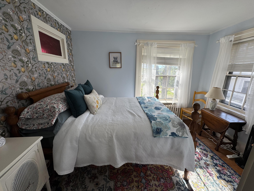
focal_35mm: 14
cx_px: 127
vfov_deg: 85.7
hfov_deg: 102.1
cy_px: 96
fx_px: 103
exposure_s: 1/152
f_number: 2.2
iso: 40
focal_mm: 2.22
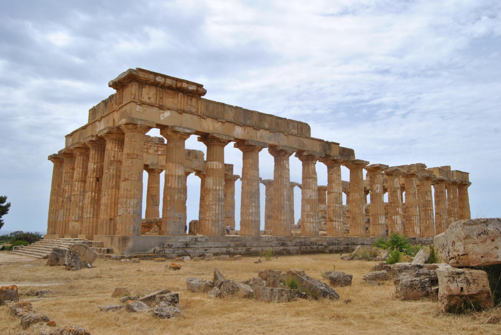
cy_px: 168
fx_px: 418
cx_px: 250
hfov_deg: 61.9
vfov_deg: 43.7
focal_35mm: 30
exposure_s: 1/320
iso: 100
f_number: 9
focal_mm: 20
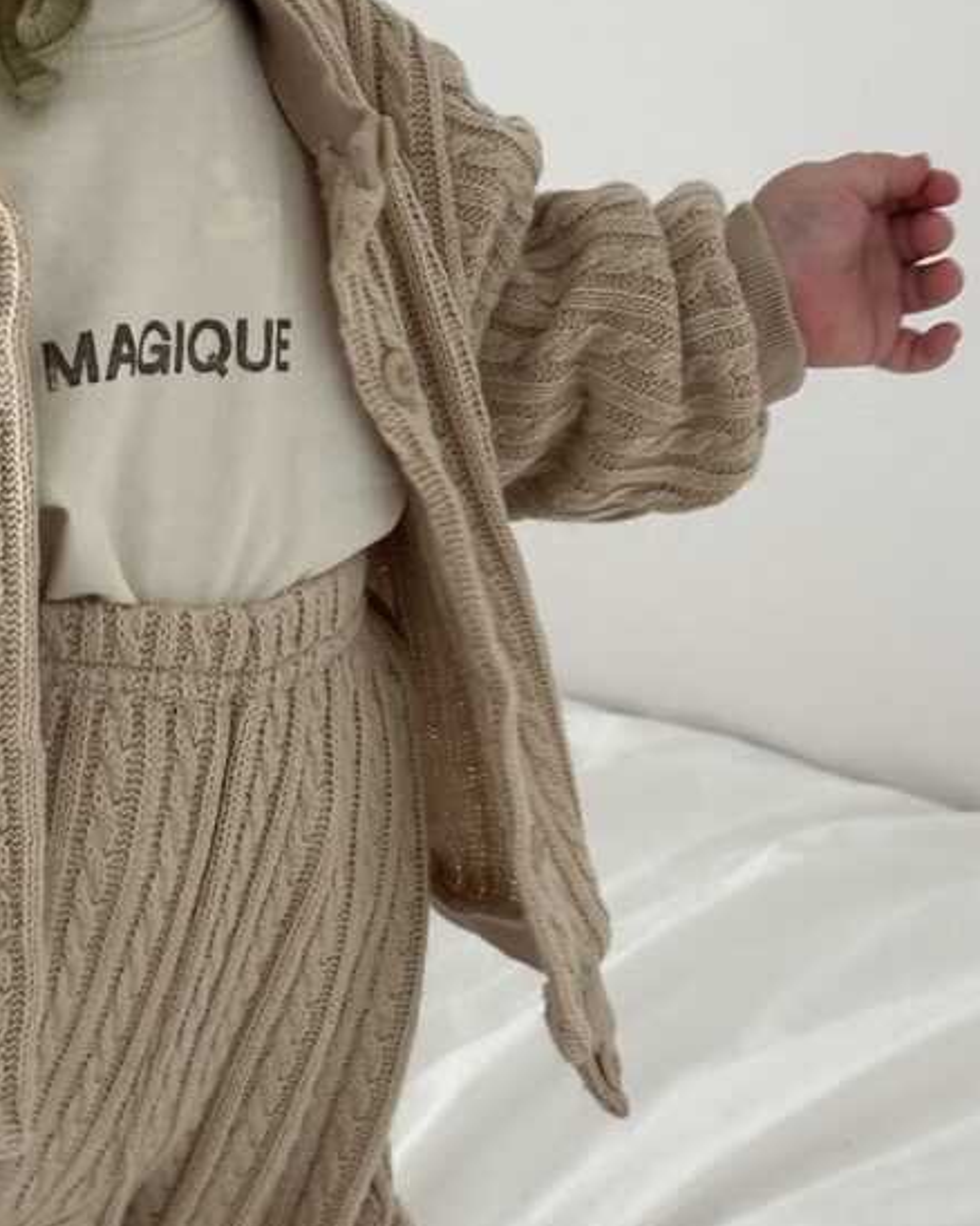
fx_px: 4135
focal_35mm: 114
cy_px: 442
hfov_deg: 13.5
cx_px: 436
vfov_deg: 16.8
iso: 80
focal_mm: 6.86
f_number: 1.78
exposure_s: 1/118
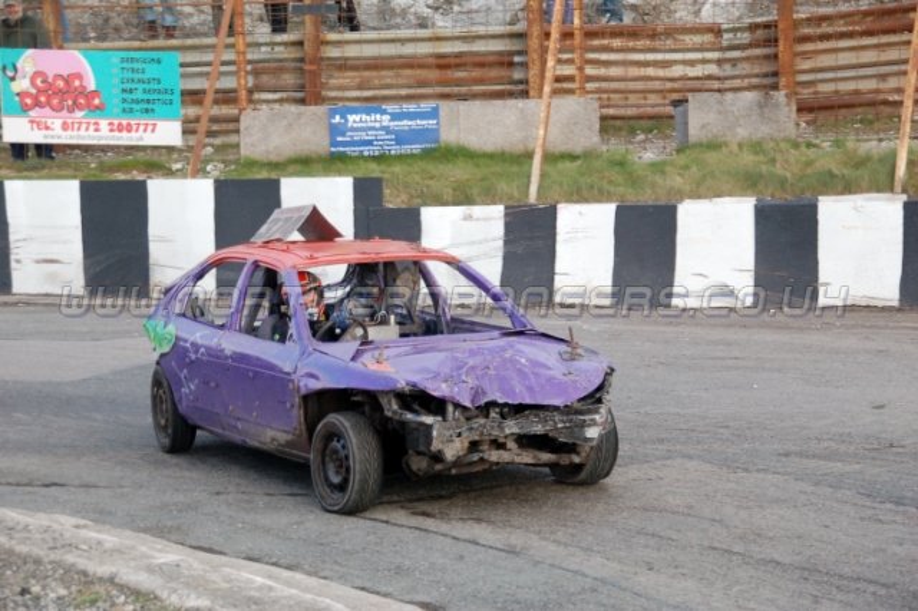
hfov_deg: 20.9
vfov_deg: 14.0
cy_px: 306
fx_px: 2485
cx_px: 459
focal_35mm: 98
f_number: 5.3
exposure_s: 1/500
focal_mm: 65
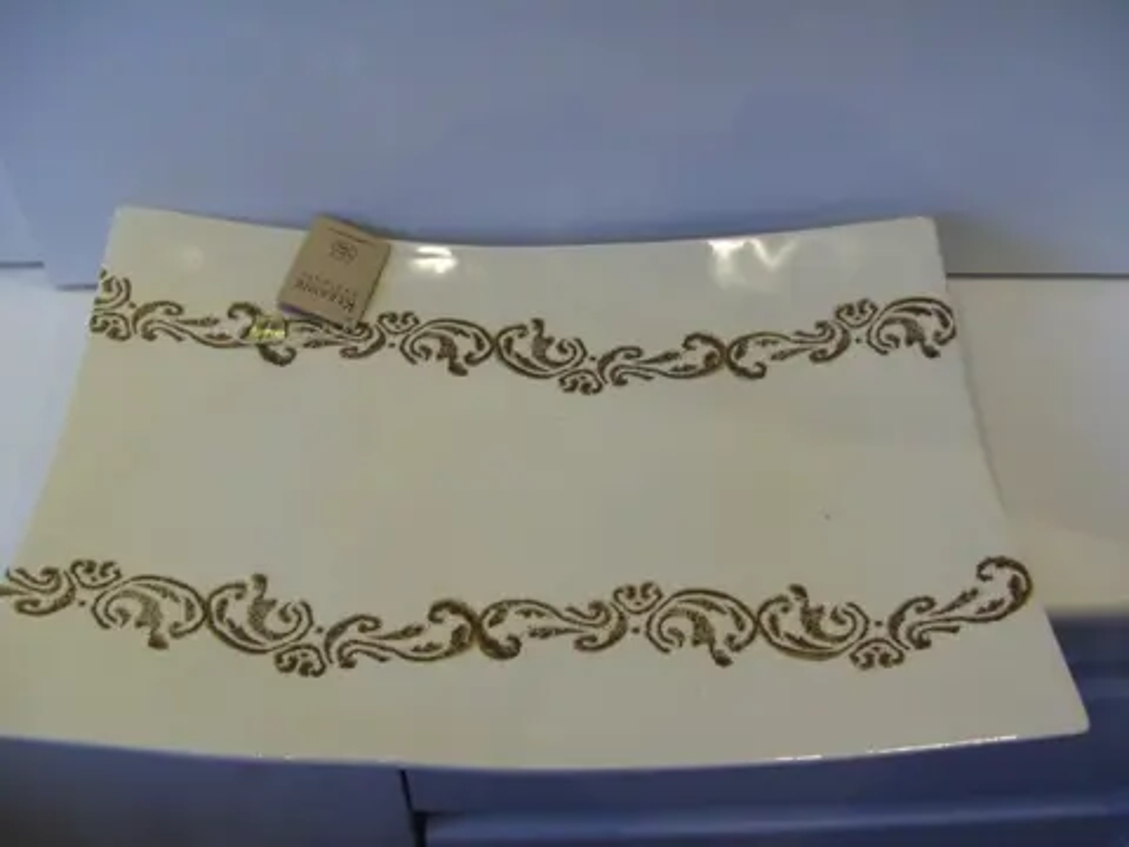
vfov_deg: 38.7
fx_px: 1207
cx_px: 564
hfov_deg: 50.1
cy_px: 424
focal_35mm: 37
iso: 100
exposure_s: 1/22
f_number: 2.8
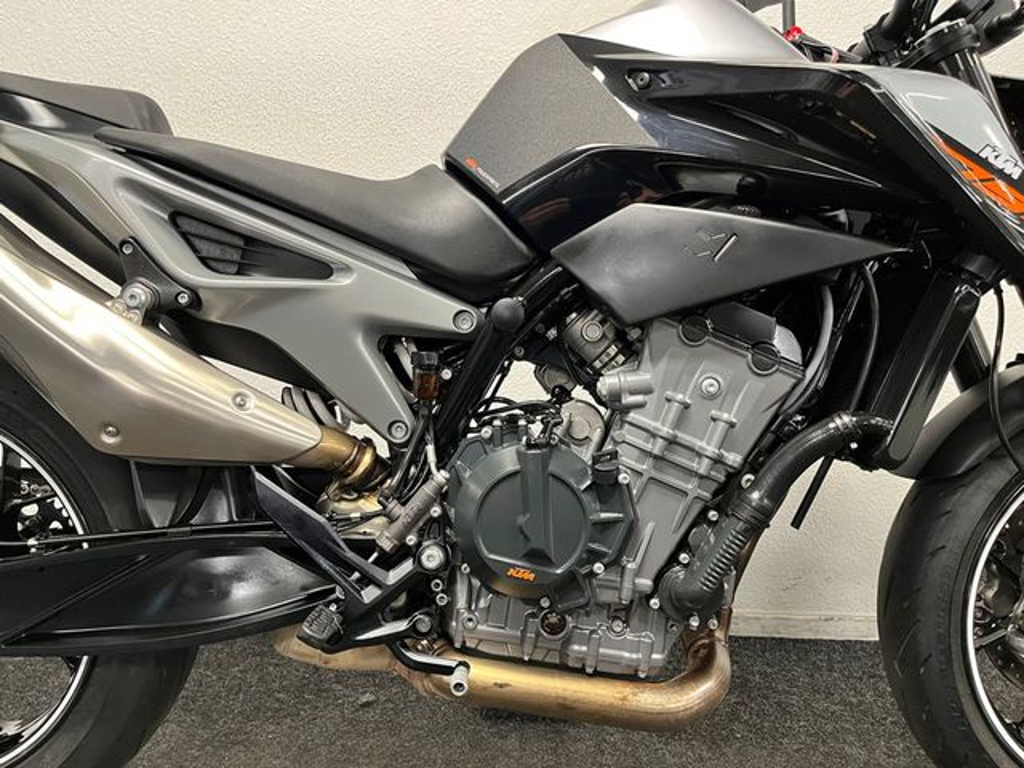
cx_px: 512
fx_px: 769
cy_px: 384
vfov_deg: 53.1
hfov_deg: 67.3
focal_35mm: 26
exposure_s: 1/50
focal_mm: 5.1
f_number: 1.6
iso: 400
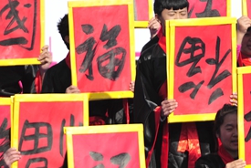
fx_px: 5625
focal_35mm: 806
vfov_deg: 1.7
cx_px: 225
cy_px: 68
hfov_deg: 2.6
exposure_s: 1/640
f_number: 13
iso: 200
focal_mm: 370
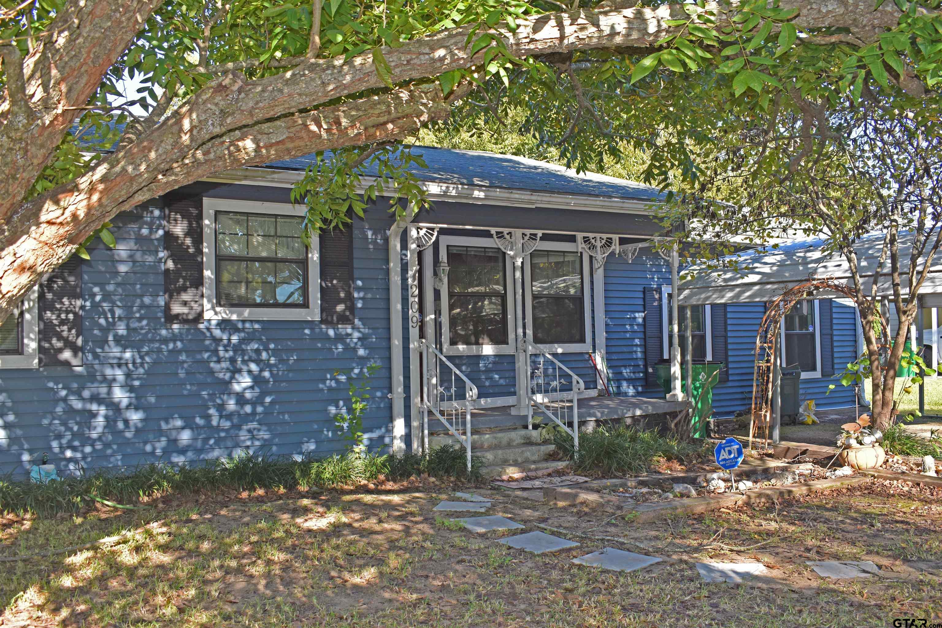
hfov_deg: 57.2
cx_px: 471
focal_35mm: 33
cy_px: 314
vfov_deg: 40.0
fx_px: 863
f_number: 5.6
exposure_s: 1/125
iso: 180
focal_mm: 22
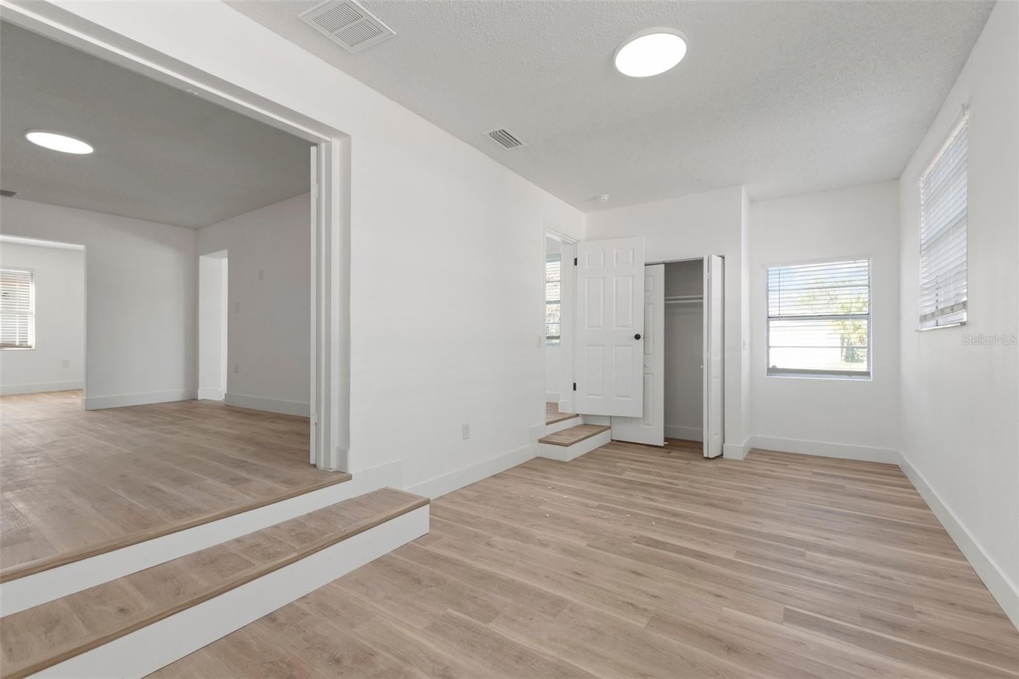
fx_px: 424
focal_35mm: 15
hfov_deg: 100.4
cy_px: 340
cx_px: 510
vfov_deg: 77.3
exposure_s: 1/25
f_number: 7.1
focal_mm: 10
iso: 400
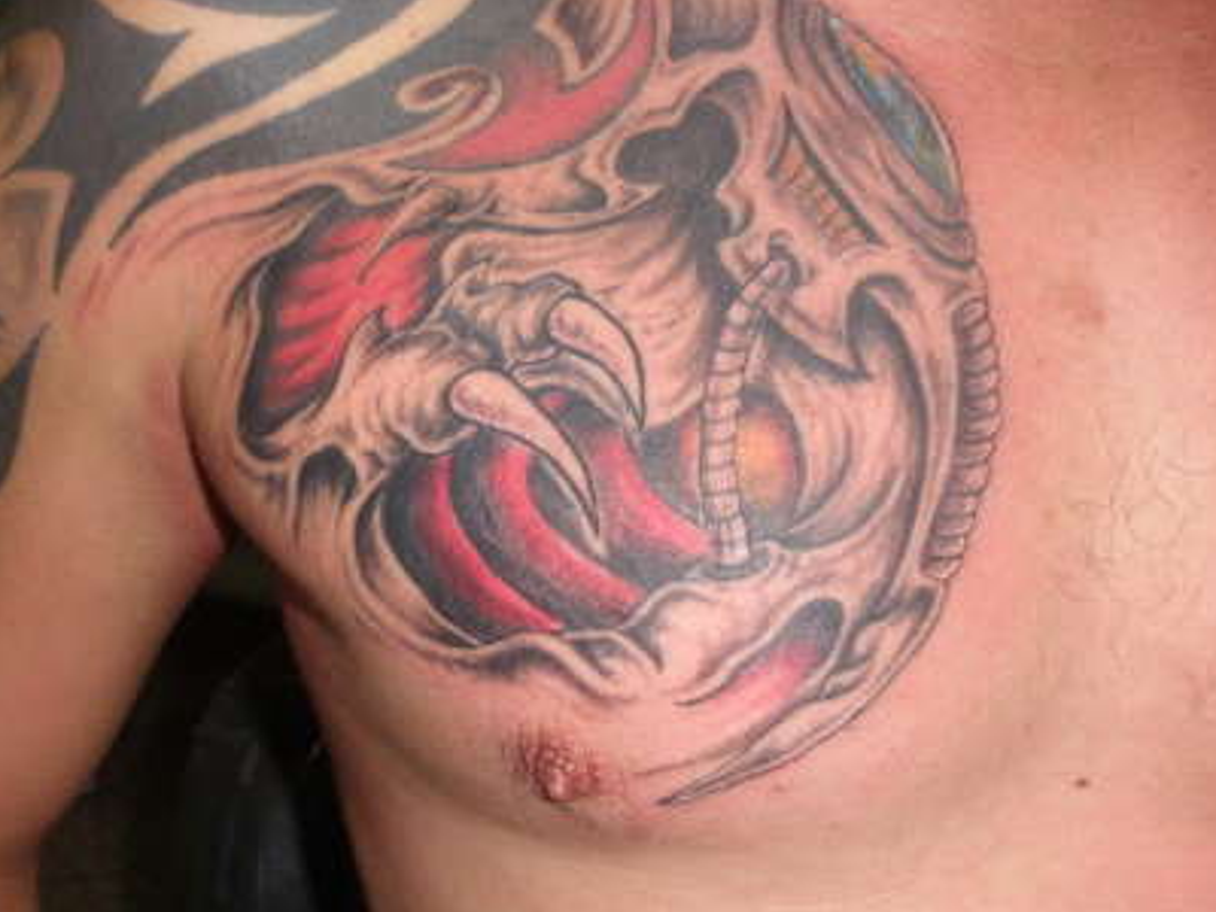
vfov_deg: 27.0
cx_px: 514
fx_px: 1897
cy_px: 410
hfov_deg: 35.5
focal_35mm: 54
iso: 160
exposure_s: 1/30
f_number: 3.5
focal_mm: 6.3
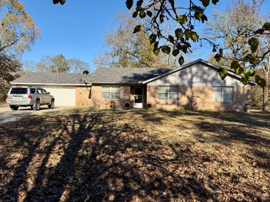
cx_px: 132
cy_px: 104
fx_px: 195
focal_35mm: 25
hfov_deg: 69.4
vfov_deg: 54.9
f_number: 1.8
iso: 80
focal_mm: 6.8
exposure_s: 1/3145
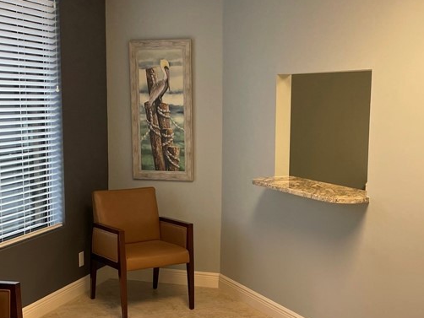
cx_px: 226
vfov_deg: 27.5
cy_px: 194
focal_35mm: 53
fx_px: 649
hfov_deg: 36.1
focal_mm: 4.2
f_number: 1.6
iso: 80
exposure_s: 1/120
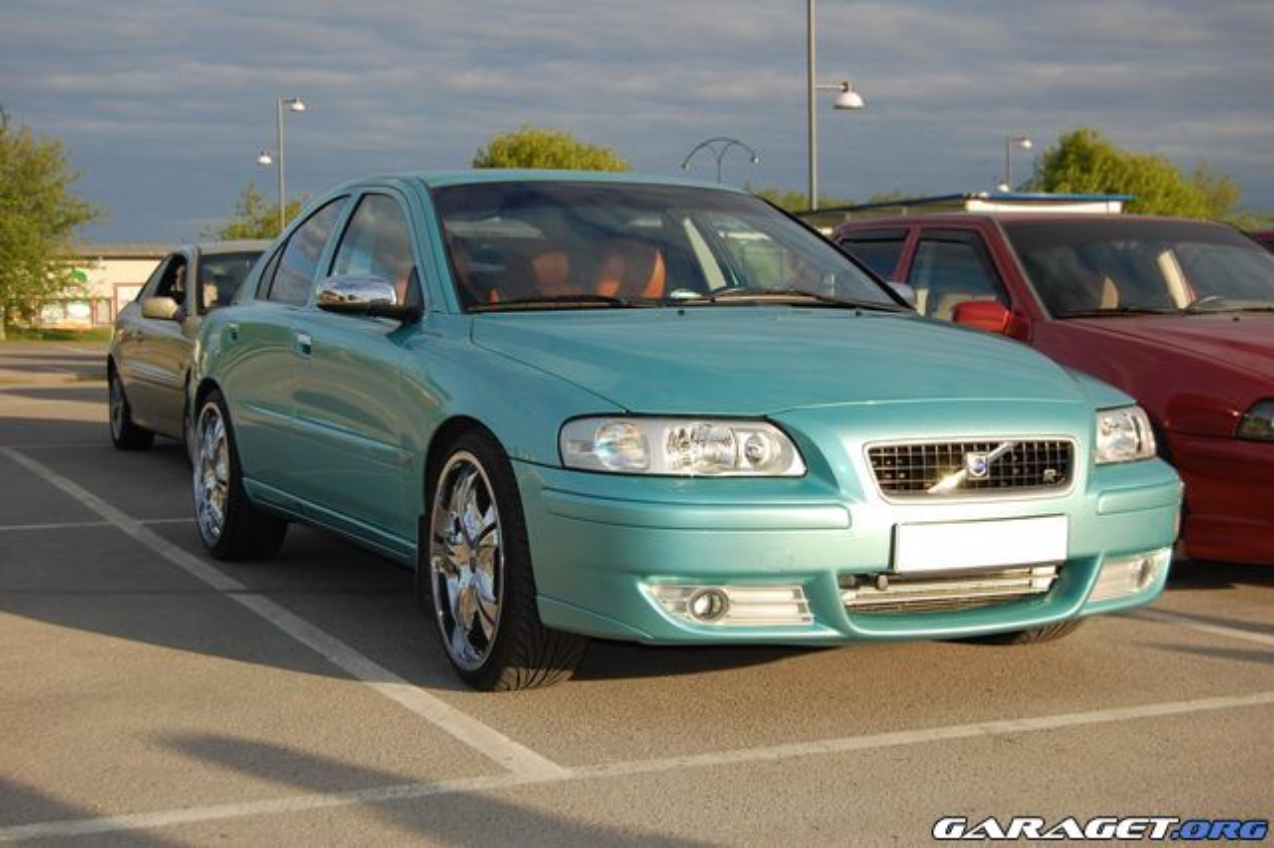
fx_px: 1857
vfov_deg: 25.7
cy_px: 424
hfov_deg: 37.9
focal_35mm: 52
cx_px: 637
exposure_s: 1/500
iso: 200
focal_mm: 35
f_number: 5.6
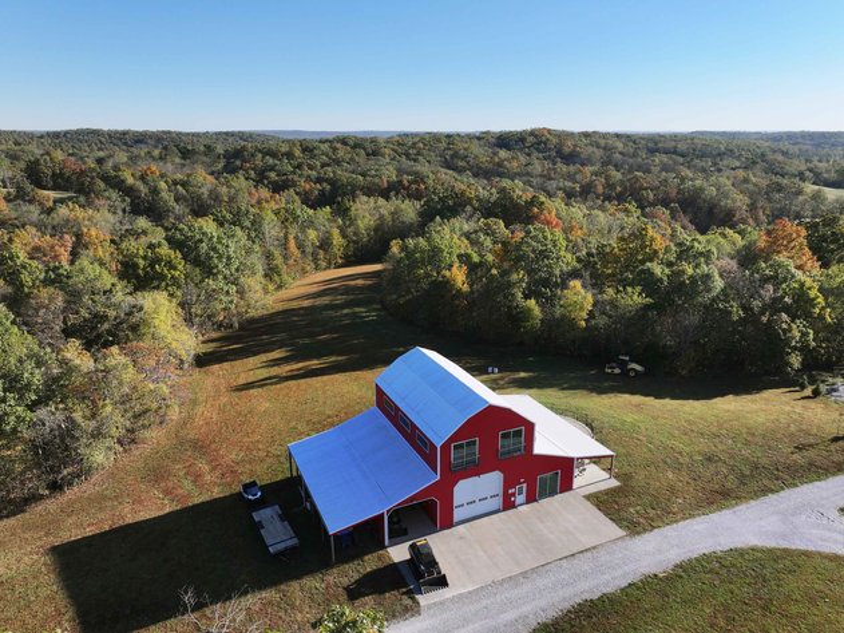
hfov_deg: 71.6
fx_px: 585
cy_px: 316
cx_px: 422
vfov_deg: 56.8
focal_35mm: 24
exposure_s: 1/2000
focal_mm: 12.29
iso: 200
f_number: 2.8
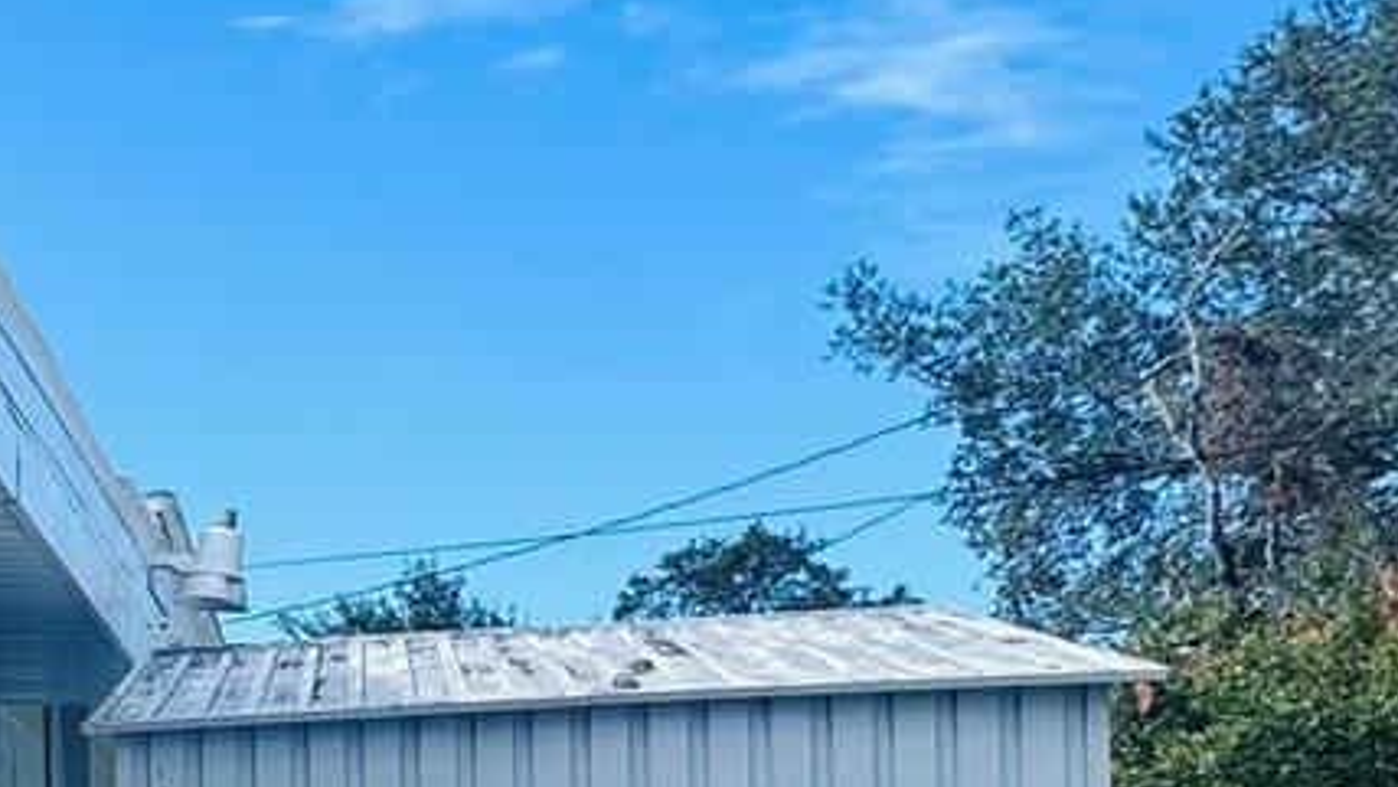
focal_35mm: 57
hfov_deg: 30.5
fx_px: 2113
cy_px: 983
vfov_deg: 19.6
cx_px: -323
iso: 40
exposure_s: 1/910
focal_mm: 2.22
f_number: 2.2
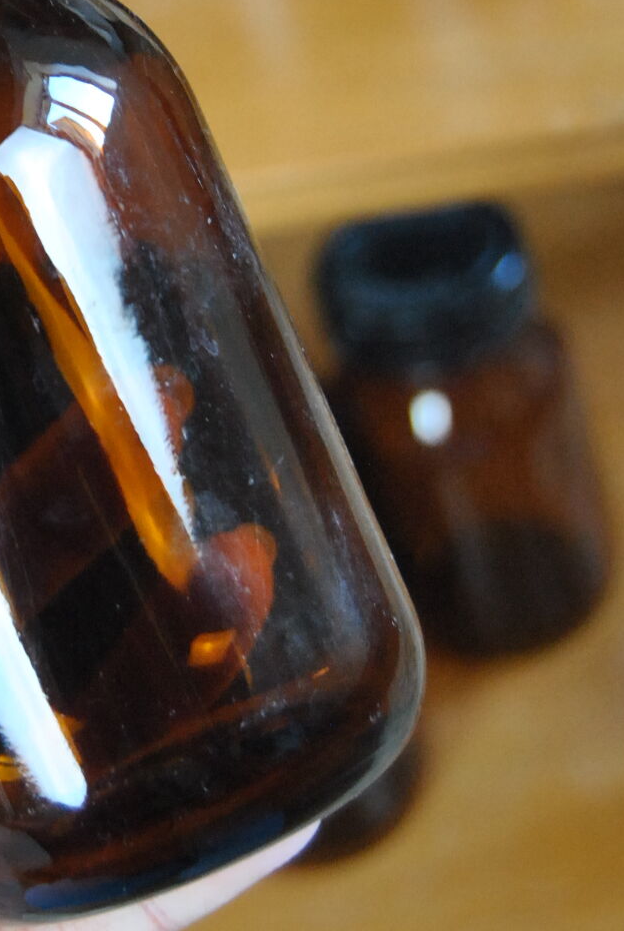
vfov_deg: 18.7
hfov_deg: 12.5
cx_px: 2
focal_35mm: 109
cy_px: 324
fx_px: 2826
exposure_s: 1/30
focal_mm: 35
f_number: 4.5
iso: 1000
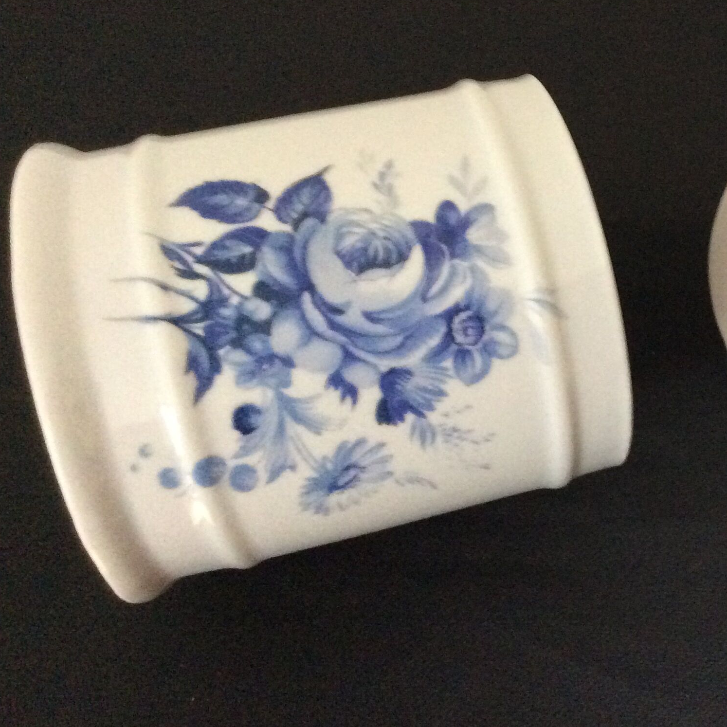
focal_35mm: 49
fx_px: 1164
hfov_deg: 33.5
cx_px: 601
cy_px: 303
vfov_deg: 34.6
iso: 400
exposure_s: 1/17
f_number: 2.4
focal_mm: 3.3
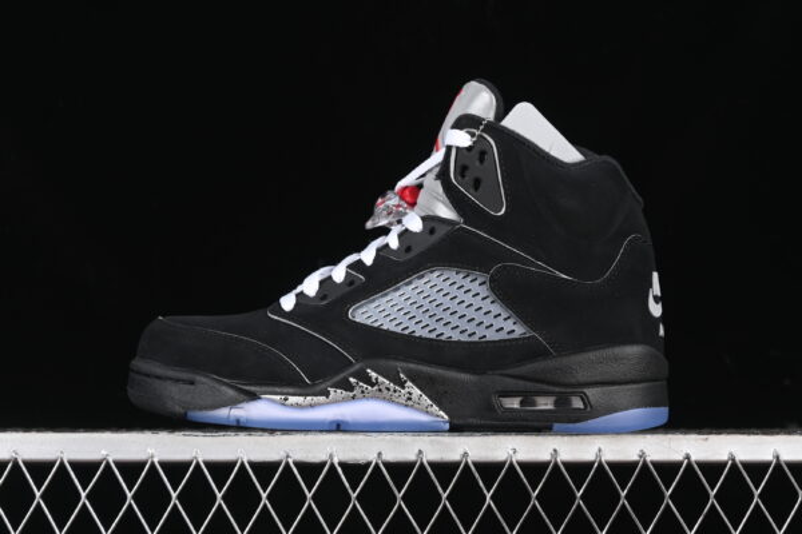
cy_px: 267
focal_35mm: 75
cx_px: 401
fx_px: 1671
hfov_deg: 27.0
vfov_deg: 18.2
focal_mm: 50
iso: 160
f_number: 6.3
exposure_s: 1/50
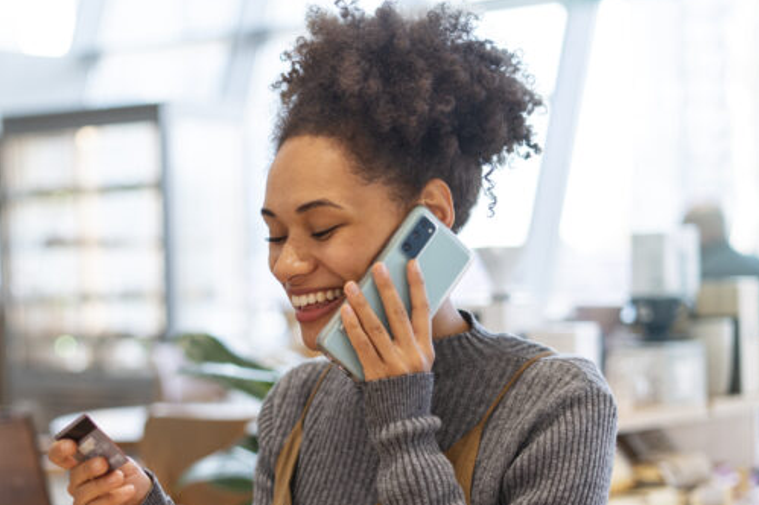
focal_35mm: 77
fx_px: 1622
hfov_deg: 26.3
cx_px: 304
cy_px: 370
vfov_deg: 17.6
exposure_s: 1/250
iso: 250
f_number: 2
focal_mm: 50
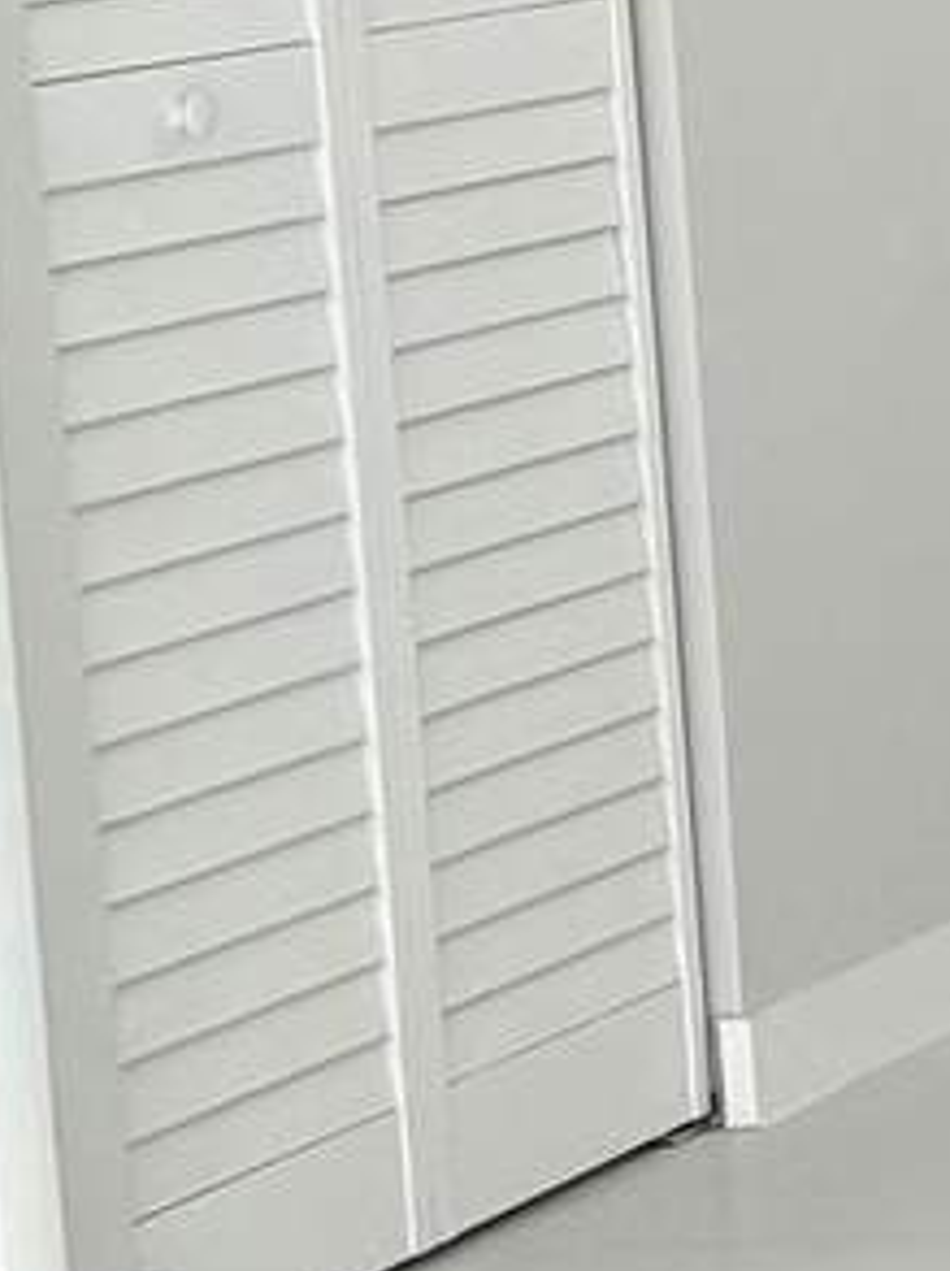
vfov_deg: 9.4
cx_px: 2685
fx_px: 7701
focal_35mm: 210
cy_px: -52
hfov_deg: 6.5
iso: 100
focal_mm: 6.76
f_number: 1.78
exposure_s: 1/447
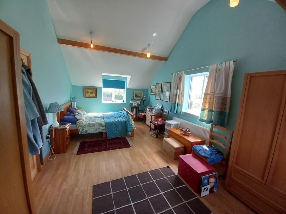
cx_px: 143
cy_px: 107
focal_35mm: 13
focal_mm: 1.13
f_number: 2.2
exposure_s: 1/50
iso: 64
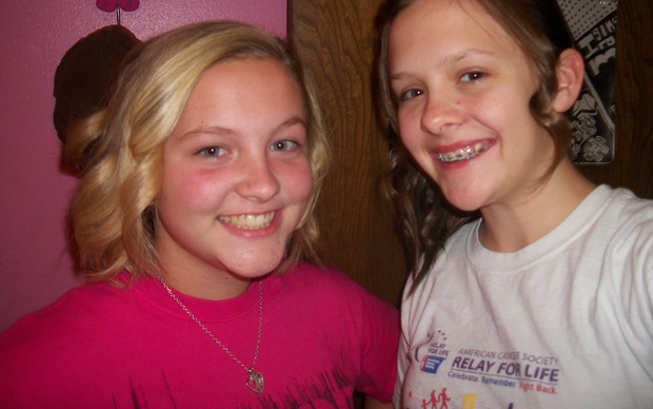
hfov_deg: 55.3
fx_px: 623
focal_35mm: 35
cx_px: 328
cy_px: 163
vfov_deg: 36.2
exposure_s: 1/30
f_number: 2.9
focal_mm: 5.7
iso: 80
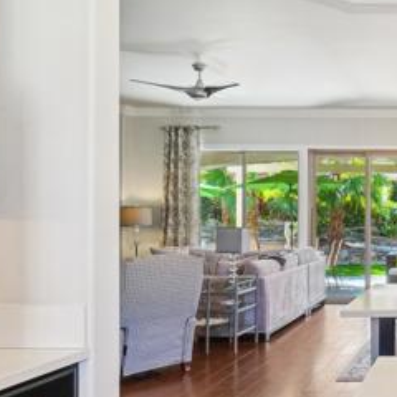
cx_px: 483
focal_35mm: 43
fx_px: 558
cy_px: 232
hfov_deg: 32.1
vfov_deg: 39.1
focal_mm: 19
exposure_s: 1/80
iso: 320
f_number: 8
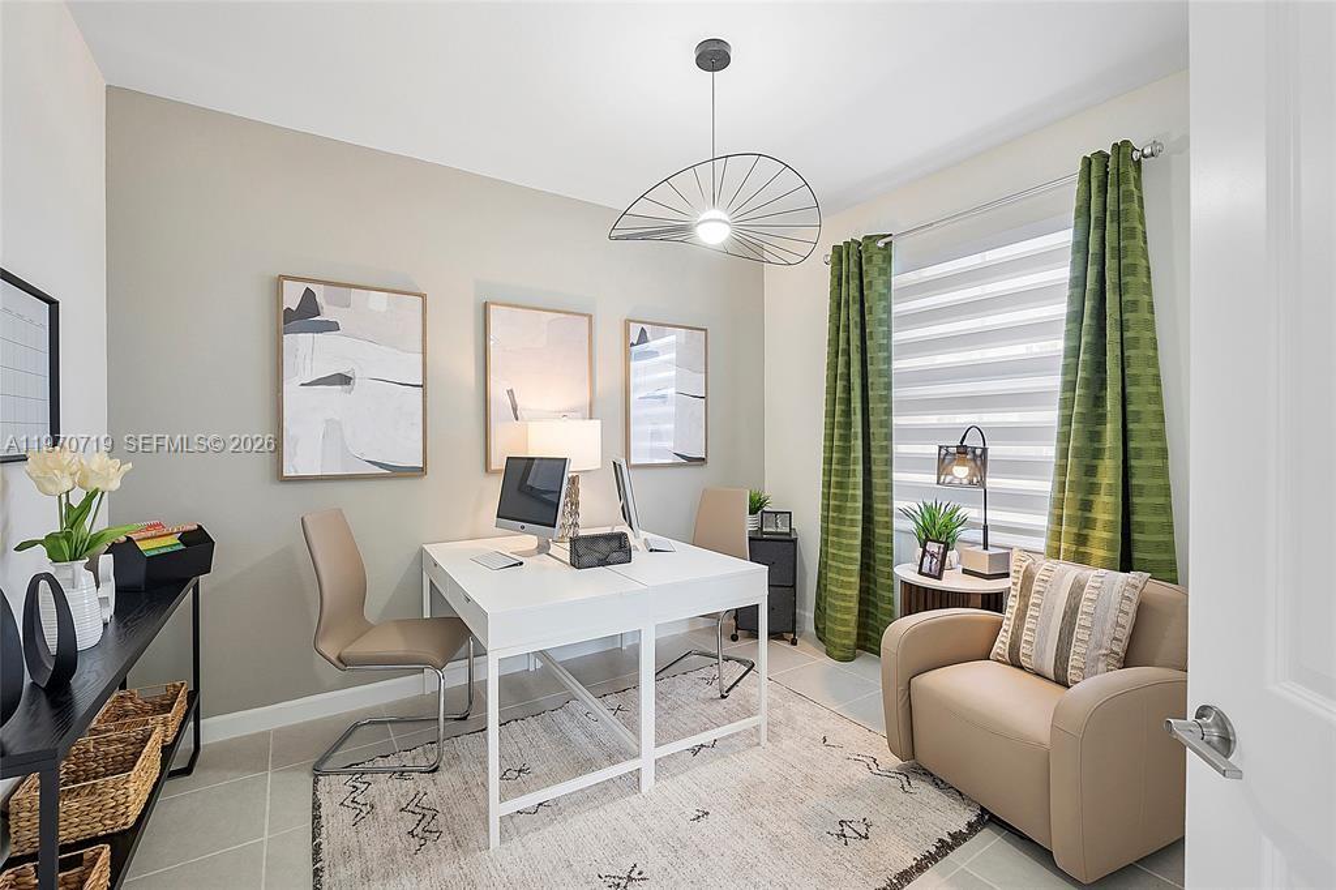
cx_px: 668
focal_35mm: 15
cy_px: 445
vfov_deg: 77.3
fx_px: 556
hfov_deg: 100.4
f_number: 4.5
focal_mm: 10
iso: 200
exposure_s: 1/40
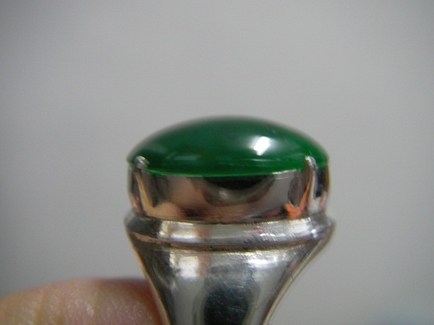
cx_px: 217
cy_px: 162
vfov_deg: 37.7
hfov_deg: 49.0
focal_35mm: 38
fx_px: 476
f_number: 3.3
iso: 100
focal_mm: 6.3
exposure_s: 1/2.4
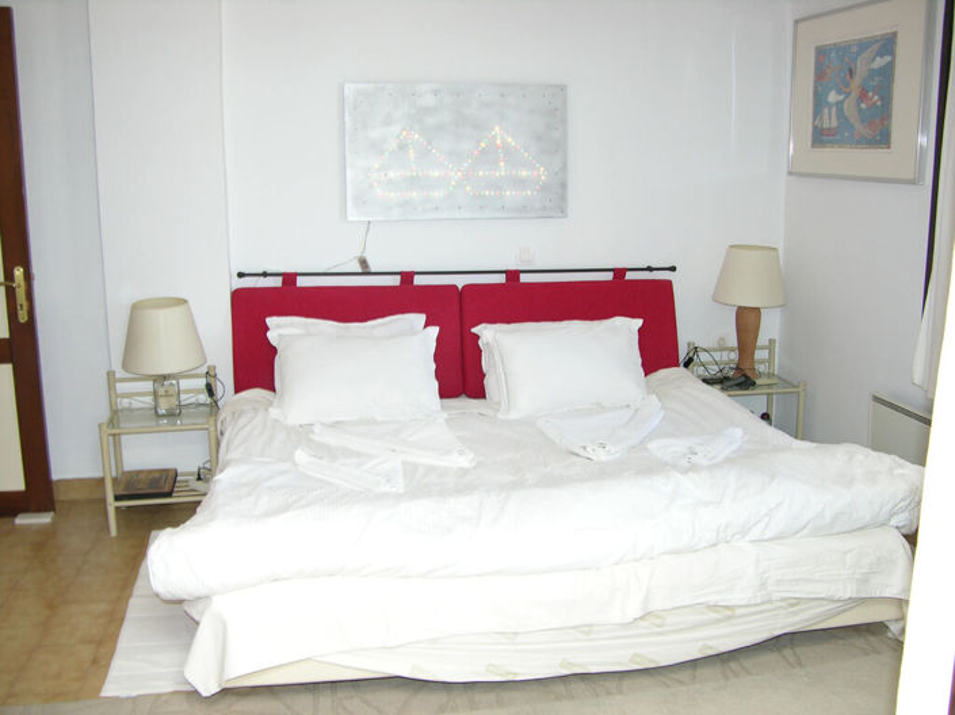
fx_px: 965
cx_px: 478
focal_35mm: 35
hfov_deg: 52.6
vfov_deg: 40.7
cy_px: 358
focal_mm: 8.9
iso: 100
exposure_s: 1/30
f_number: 2.8
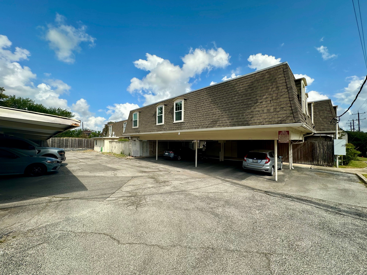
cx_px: 184
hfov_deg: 102.1
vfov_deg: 85.7
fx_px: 148
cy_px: 138
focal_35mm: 14
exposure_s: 1/1642
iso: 50
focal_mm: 2.22
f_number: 2.2
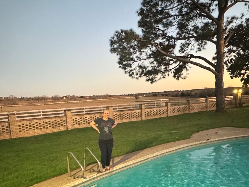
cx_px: 127
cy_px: 130
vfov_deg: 45.8
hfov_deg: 60.0
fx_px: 216
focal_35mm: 30
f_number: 2.2
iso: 1000
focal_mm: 2.22
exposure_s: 1/40
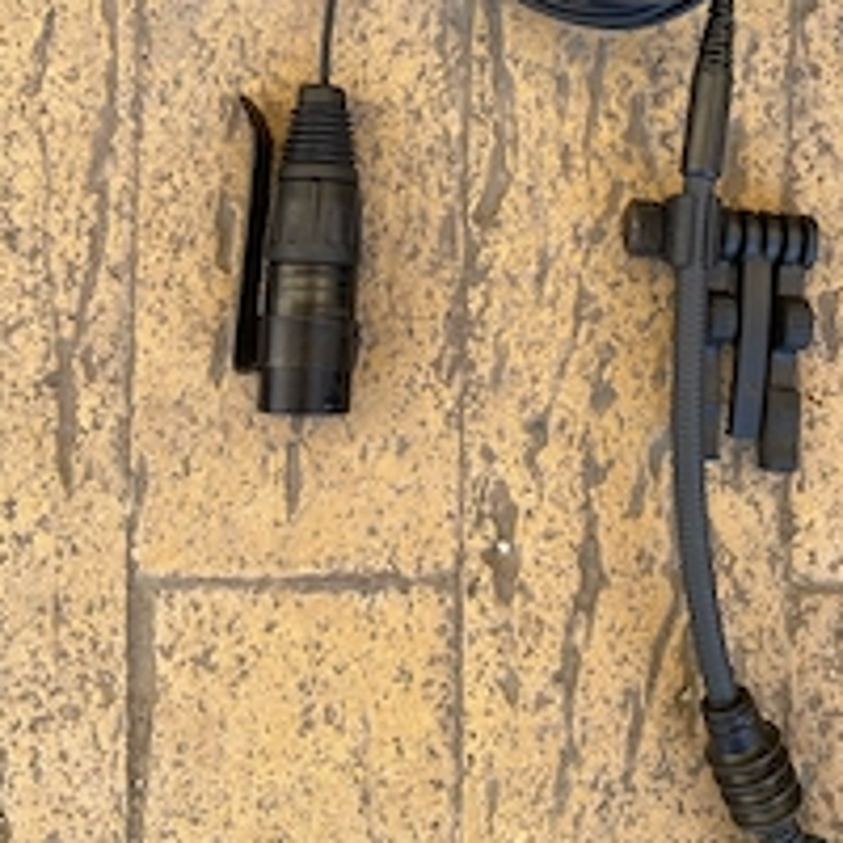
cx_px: 540
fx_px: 1267
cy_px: 194
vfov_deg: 35.8
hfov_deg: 36.5
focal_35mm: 46
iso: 32
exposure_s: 1/122
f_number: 1.8
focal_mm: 4.25
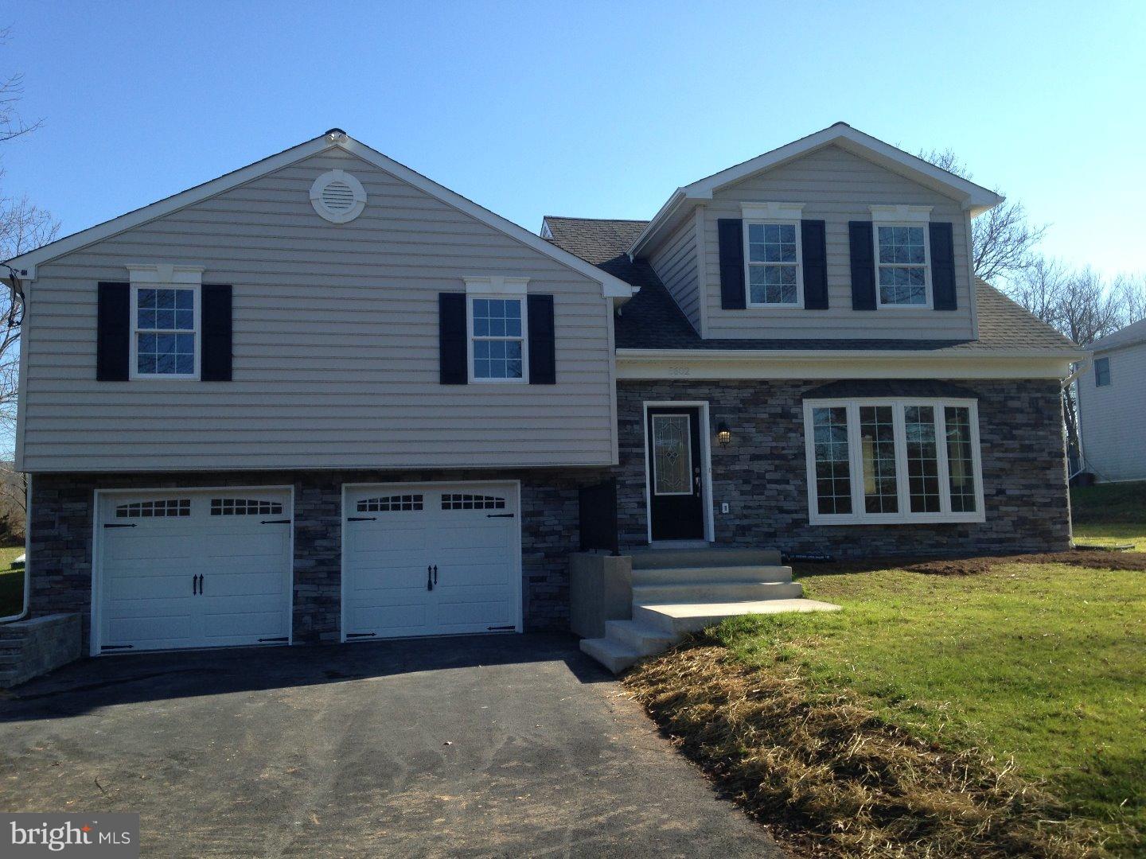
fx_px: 1093
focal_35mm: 33
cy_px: 430
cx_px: 573
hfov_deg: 55.4
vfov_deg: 42.9
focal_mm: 4.12
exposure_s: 1/733
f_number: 2.4
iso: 50
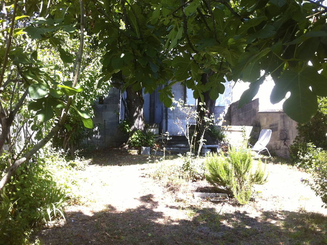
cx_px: 164
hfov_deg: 52.6
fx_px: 331
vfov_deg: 40.7
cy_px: 122
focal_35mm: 35
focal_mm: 3.85
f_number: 2.8
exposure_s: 1/168
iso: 80
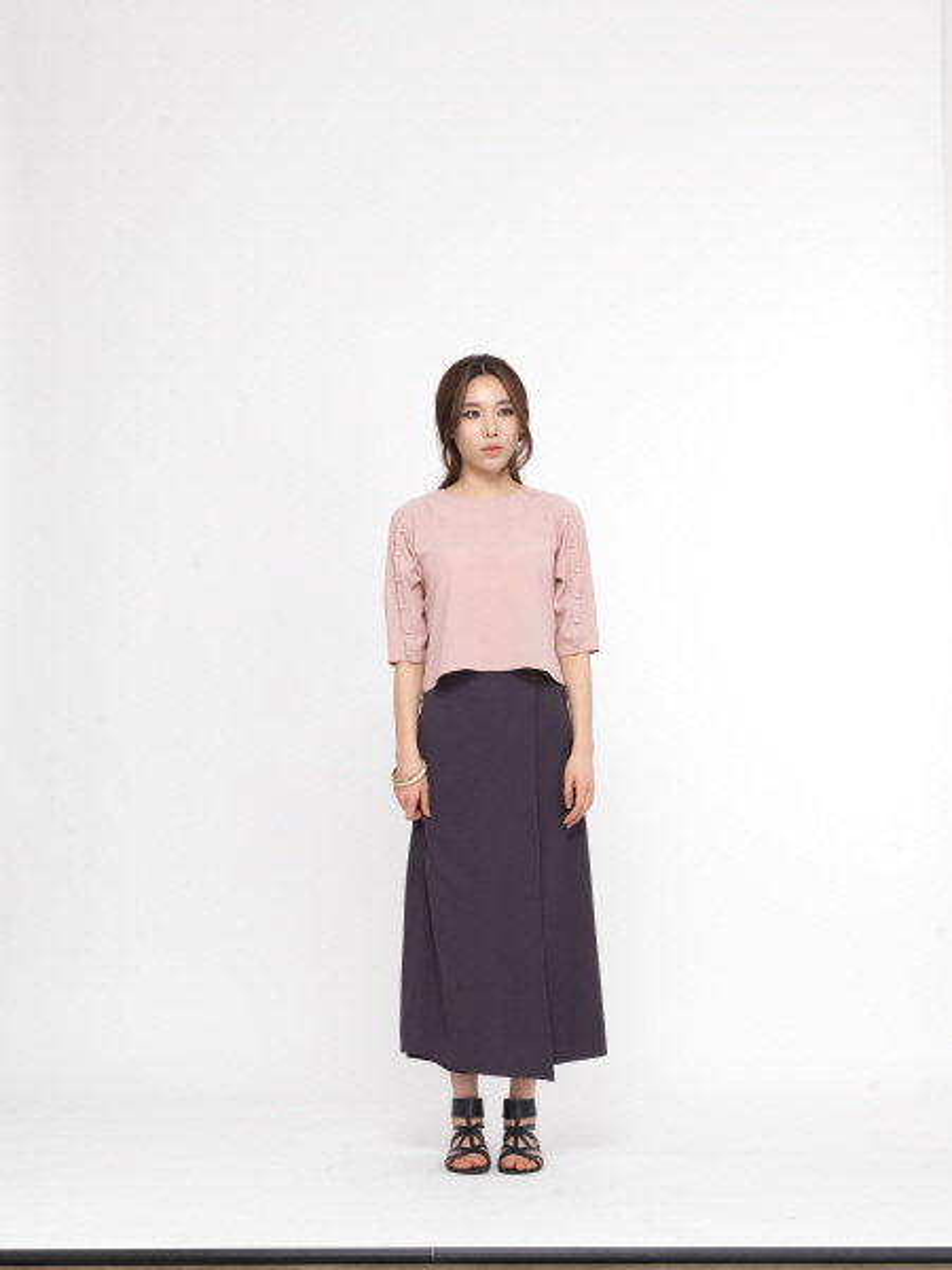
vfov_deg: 31.2
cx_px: 476
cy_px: 635
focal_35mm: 62
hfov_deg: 23.7
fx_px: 2273
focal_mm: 80
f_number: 9
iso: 100
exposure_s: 1/250
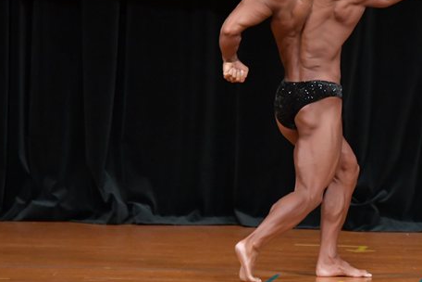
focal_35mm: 484
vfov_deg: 2.8
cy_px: 77
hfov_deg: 4.3
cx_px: 347
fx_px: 5673
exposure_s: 1/400
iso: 4000
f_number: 5.6
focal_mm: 190
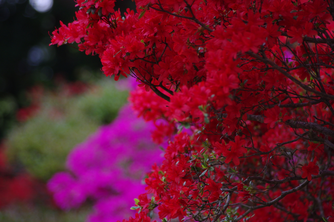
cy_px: 111
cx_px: 167
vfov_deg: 5.4
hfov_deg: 8.1
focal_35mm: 255
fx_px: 2363
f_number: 4.5
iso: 400
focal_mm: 170
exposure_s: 1/250
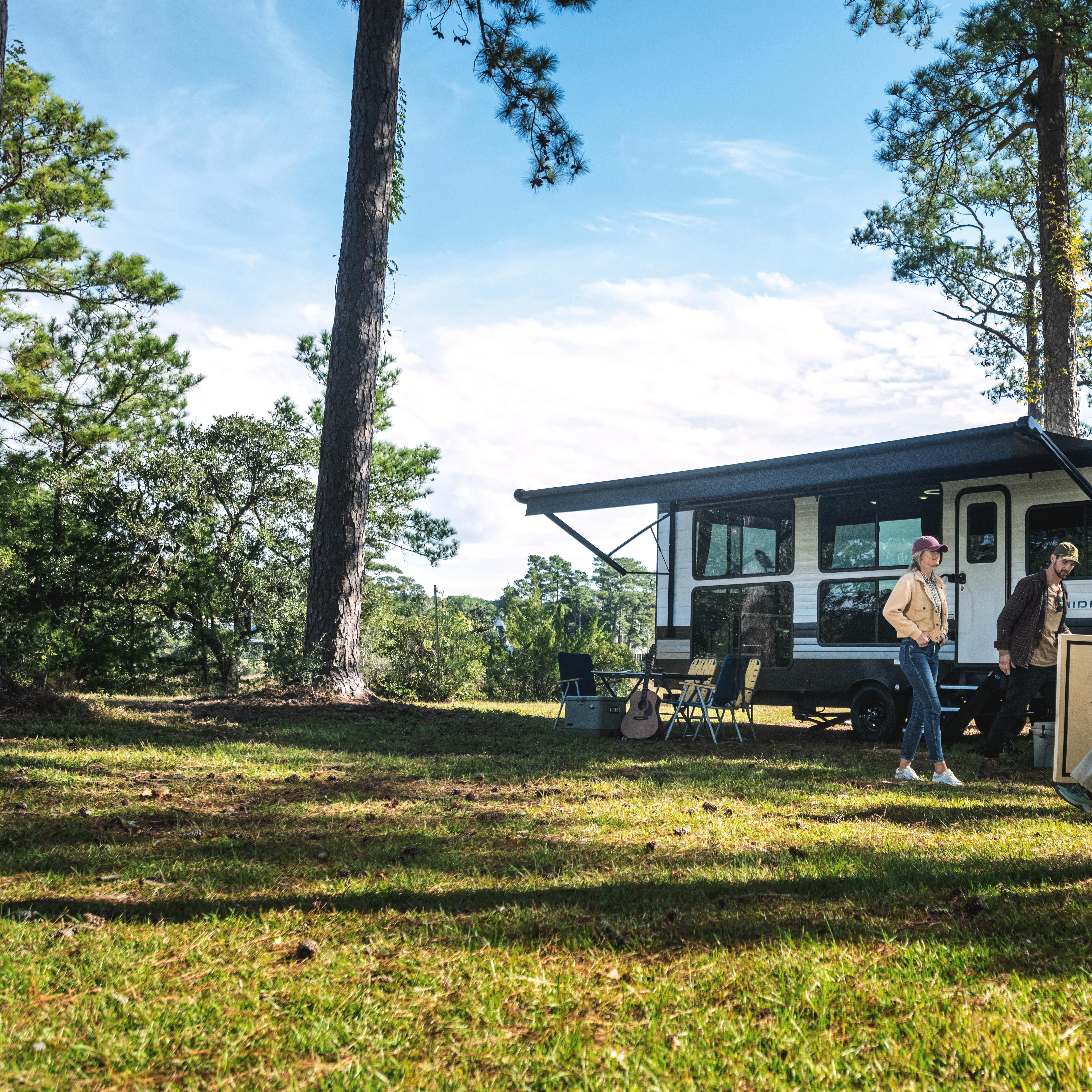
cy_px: 540
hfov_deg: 41.7
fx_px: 1392
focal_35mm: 39
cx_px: 798
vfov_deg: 42.8
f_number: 4
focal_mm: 30
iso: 800
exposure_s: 1/2500
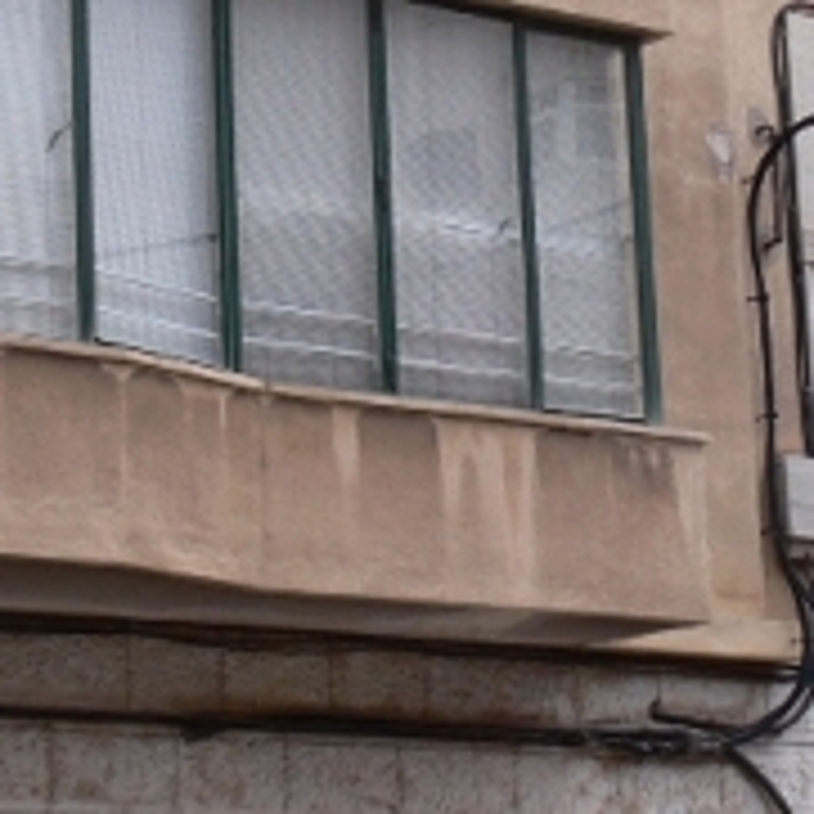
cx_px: 751
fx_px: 4097
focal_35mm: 154
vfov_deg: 11.3
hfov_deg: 11.3
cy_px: 169
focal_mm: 7.4
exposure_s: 1/160
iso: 80
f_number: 5.6
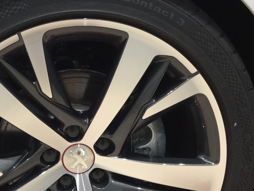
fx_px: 543
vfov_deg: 19.7
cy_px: 148
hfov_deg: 26.1
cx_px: 76
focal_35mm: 74
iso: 125
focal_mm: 3.3
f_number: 2.4
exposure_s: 1/30
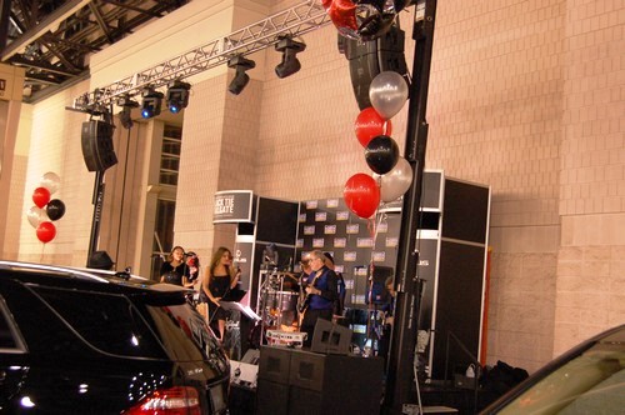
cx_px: 312
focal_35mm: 46
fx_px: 806
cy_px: 208
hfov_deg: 42.4
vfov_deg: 28.9
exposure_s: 1/30
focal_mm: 31
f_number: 5
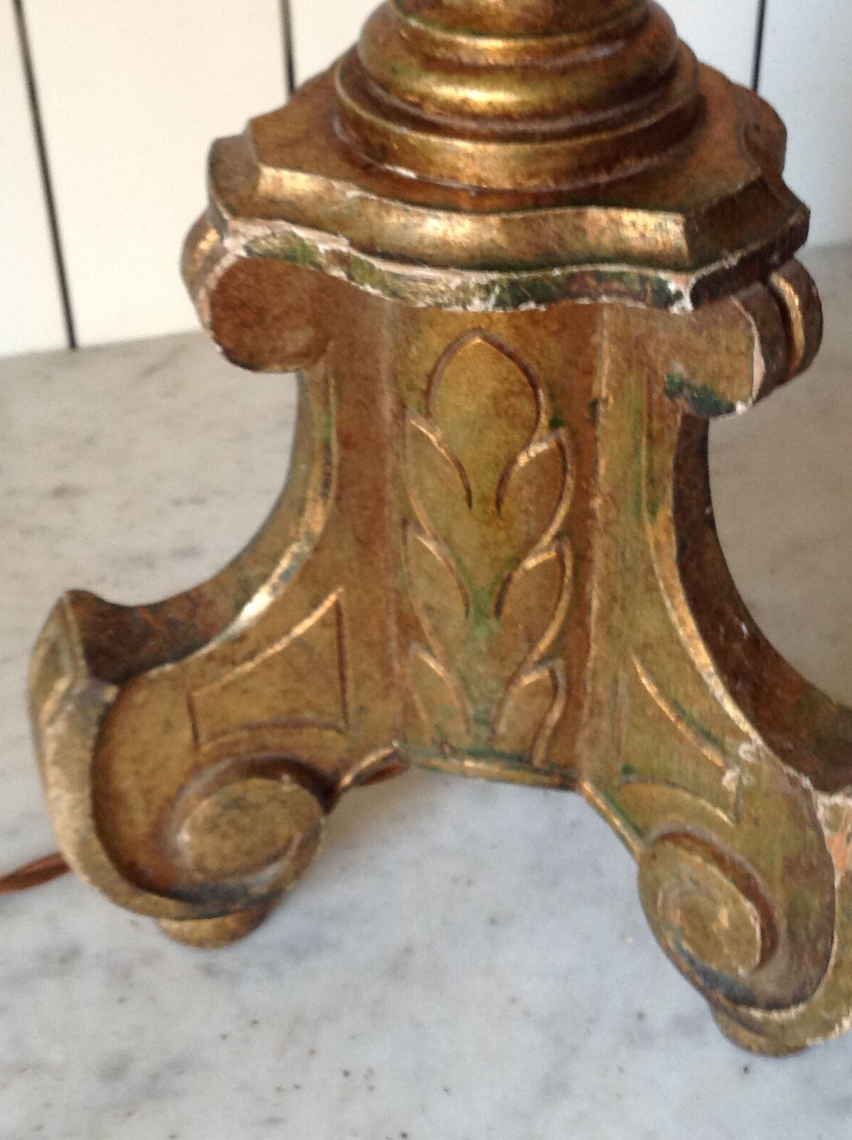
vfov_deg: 33.5
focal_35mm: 57
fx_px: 1876
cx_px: 445
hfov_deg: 25.6
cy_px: 359
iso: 125
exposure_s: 1/15
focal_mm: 4.28
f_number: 2.4
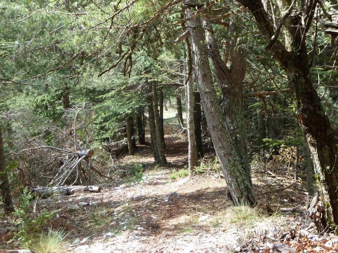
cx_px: 169
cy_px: 126
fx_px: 703
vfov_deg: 20.4
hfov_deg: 27.0
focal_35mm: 72
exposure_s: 1/100
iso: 80
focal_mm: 11.9
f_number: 4.1
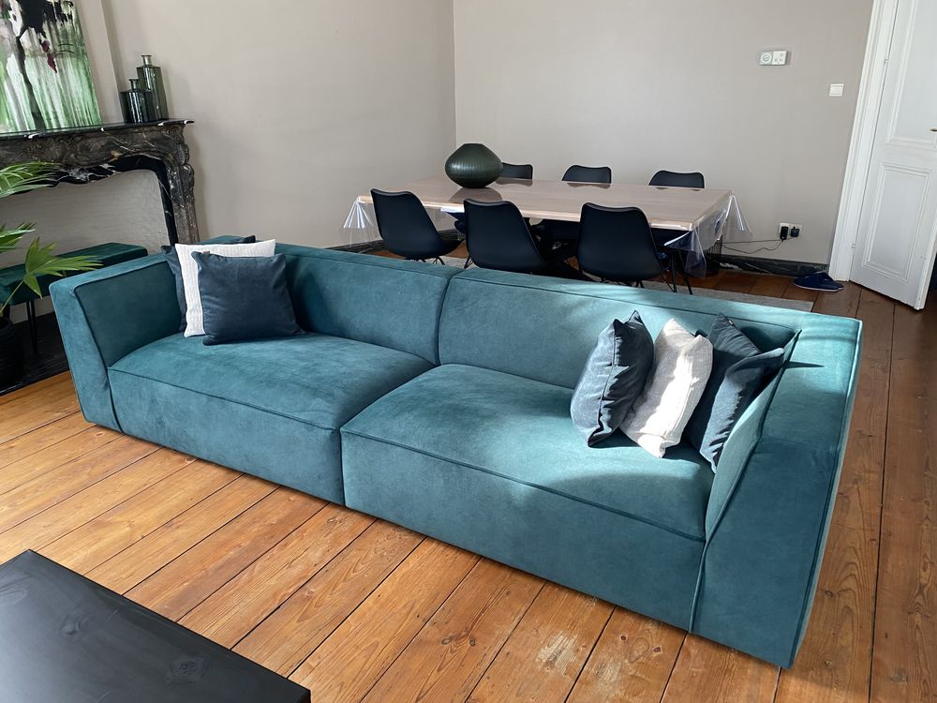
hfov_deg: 67.3
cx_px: 468
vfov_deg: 53.1
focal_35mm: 26
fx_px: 704
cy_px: 352
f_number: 1.8
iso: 125
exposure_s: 1/61
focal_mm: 4.25
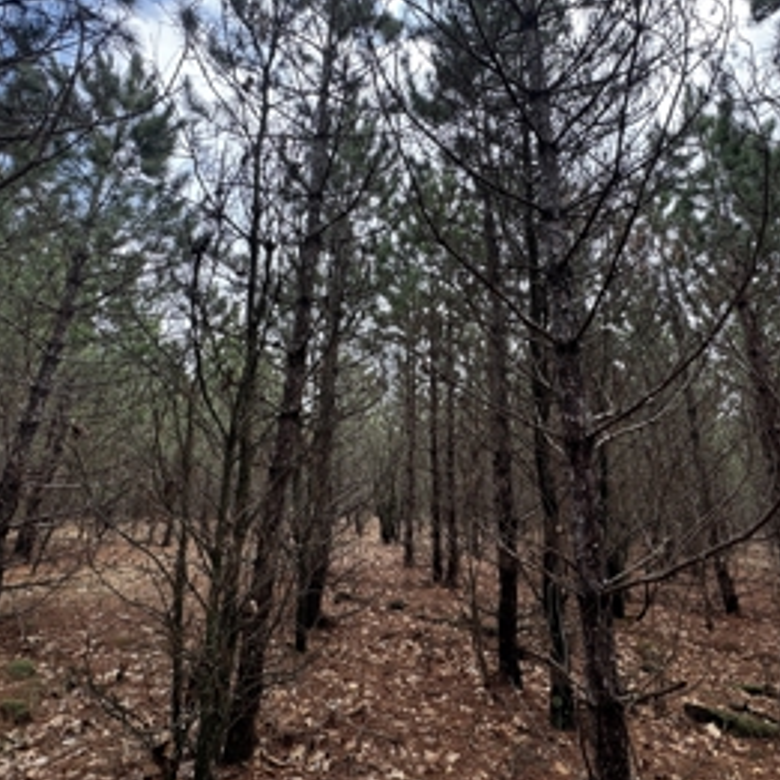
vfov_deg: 77.3
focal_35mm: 19
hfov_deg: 77.5
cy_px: 338
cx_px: 427
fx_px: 484
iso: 40
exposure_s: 1/222
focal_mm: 2.22
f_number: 2.2
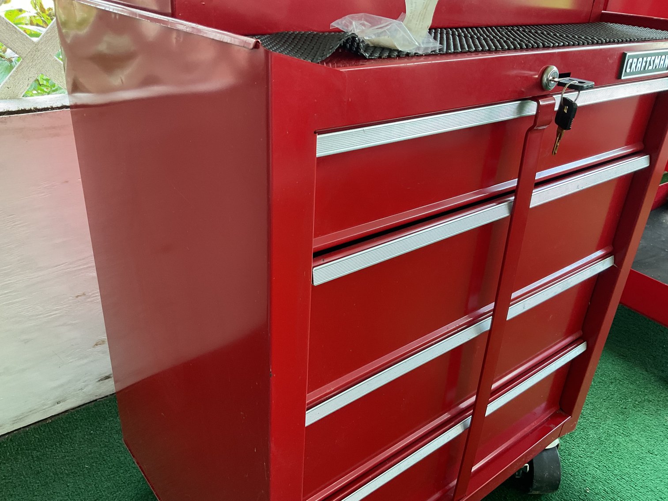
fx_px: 560
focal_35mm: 29
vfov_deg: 48.2
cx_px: 334
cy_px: 250
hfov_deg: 61.7
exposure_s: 1/60
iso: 125
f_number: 1.8
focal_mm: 3
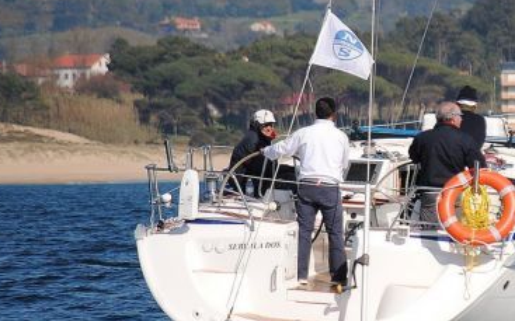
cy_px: 138
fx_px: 8431
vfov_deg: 2.2
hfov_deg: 3.5
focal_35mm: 601
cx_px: 473
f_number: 5.6
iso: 200
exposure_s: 1/1250
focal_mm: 180
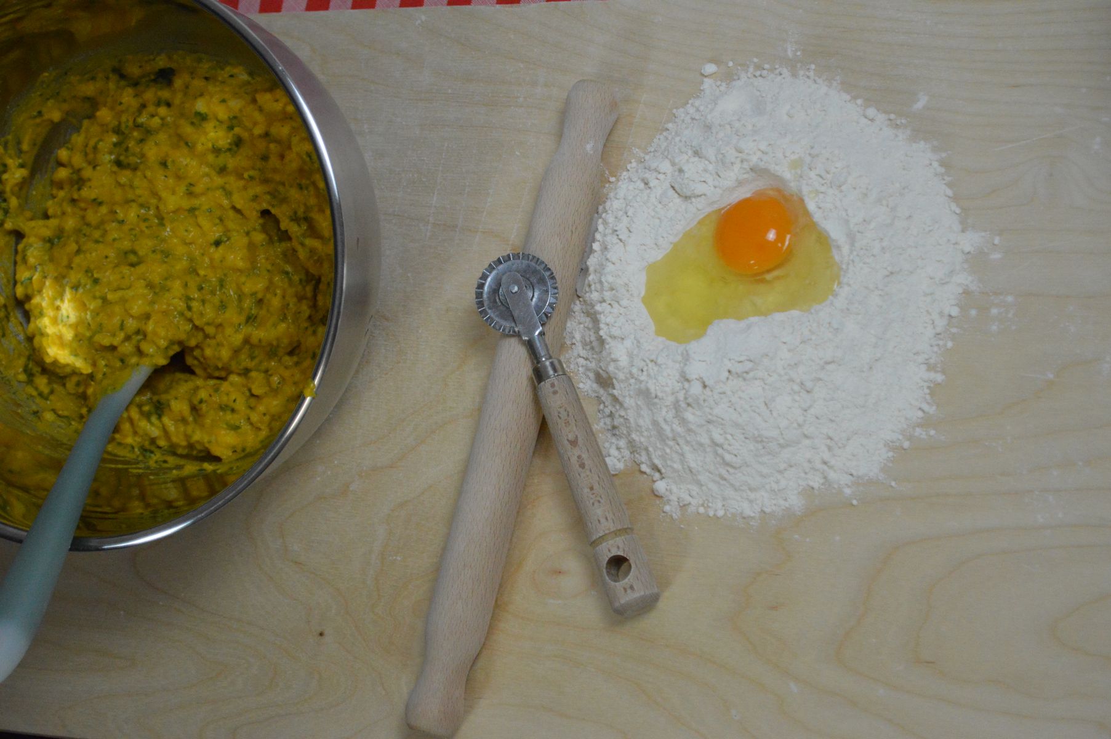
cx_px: 556
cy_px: 370
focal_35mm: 82
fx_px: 2544
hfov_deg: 24.6
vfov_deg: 16.5
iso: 3200
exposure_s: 1/400
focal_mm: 55
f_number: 5.6
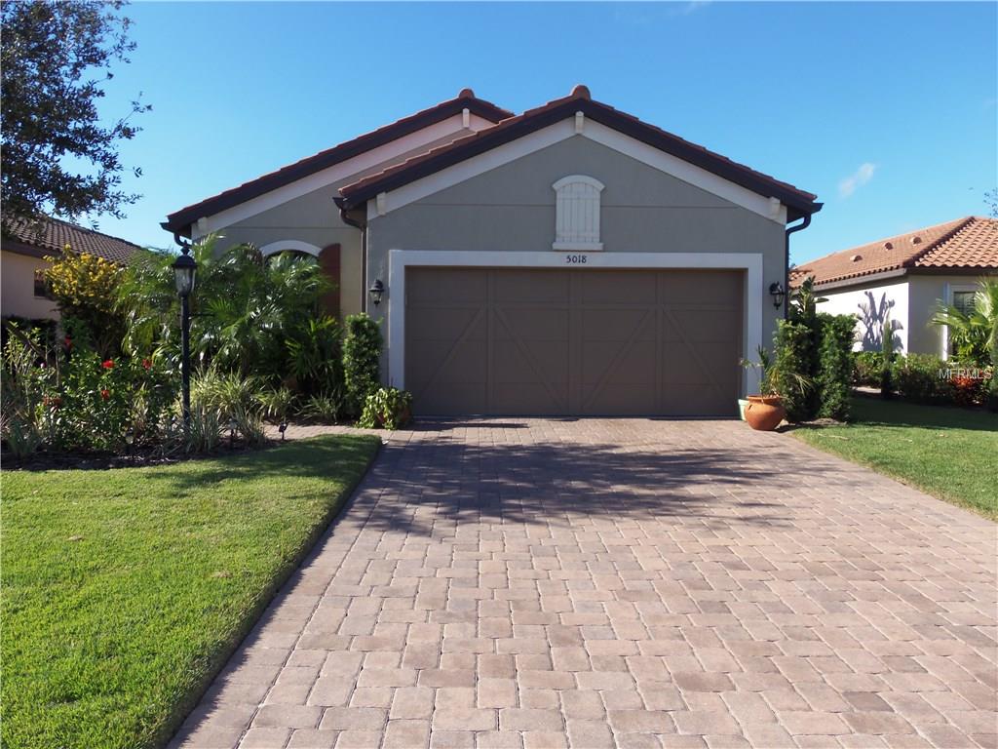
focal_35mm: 26
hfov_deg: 67.3
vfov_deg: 53.1
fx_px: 750
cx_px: 499
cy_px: 374
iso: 64
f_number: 3.2
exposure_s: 1/400
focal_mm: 4.7
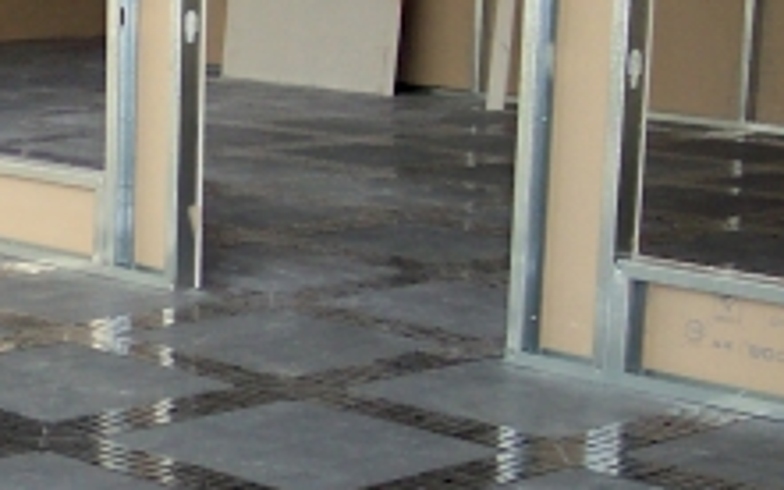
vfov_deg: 12.4
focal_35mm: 105
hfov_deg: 18.9
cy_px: 391
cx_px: -121
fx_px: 2243
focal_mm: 8
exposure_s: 1/30
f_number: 2.8
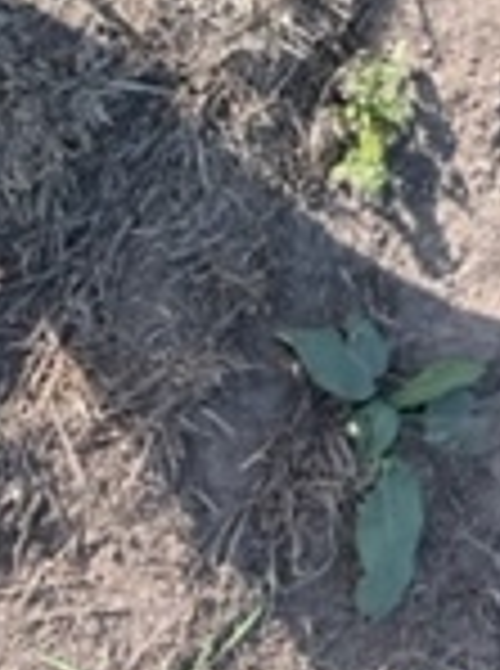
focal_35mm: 112
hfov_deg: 13.0
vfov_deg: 14.4
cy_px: -710
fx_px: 2166
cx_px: 468
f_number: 1.6
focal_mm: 4.2
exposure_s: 1/1024
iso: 50
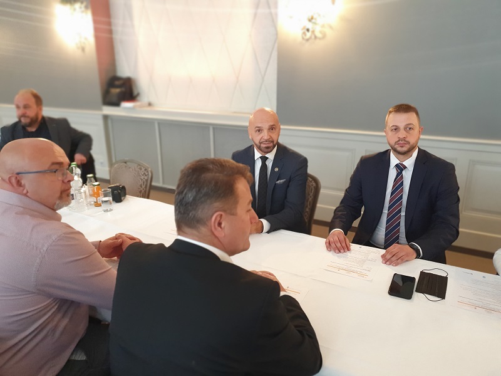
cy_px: 188
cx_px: 250
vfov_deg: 53.1
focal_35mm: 26
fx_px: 376
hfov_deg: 67.3
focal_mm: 4.32
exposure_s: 1/50
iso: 320
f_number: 1.5
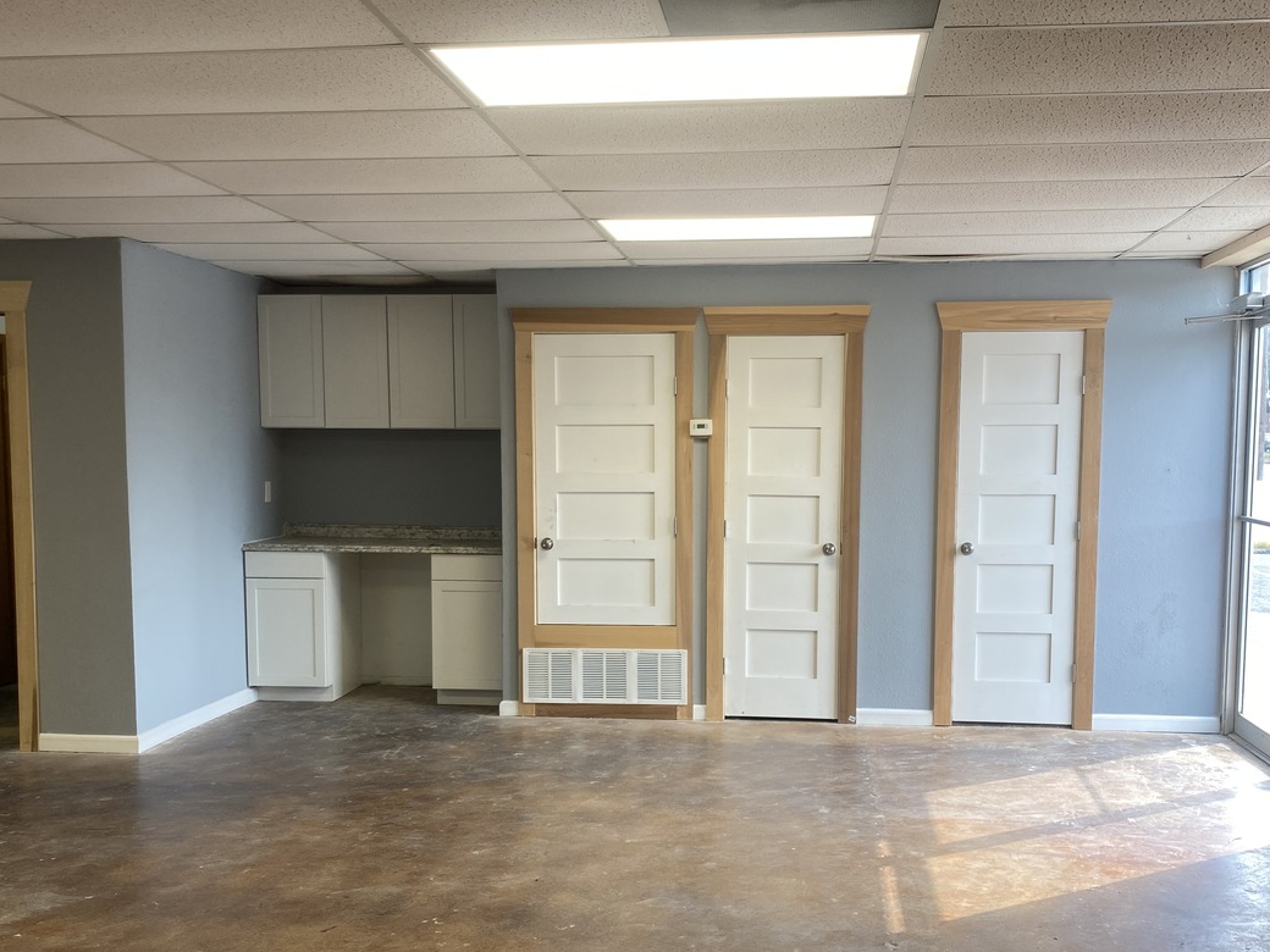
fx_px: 1321
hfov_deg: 51.3
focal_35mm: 36
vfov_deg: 39.5
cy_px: 569
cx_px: 686
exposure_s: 1/117
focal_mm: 4.25
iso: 40
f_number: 1.8
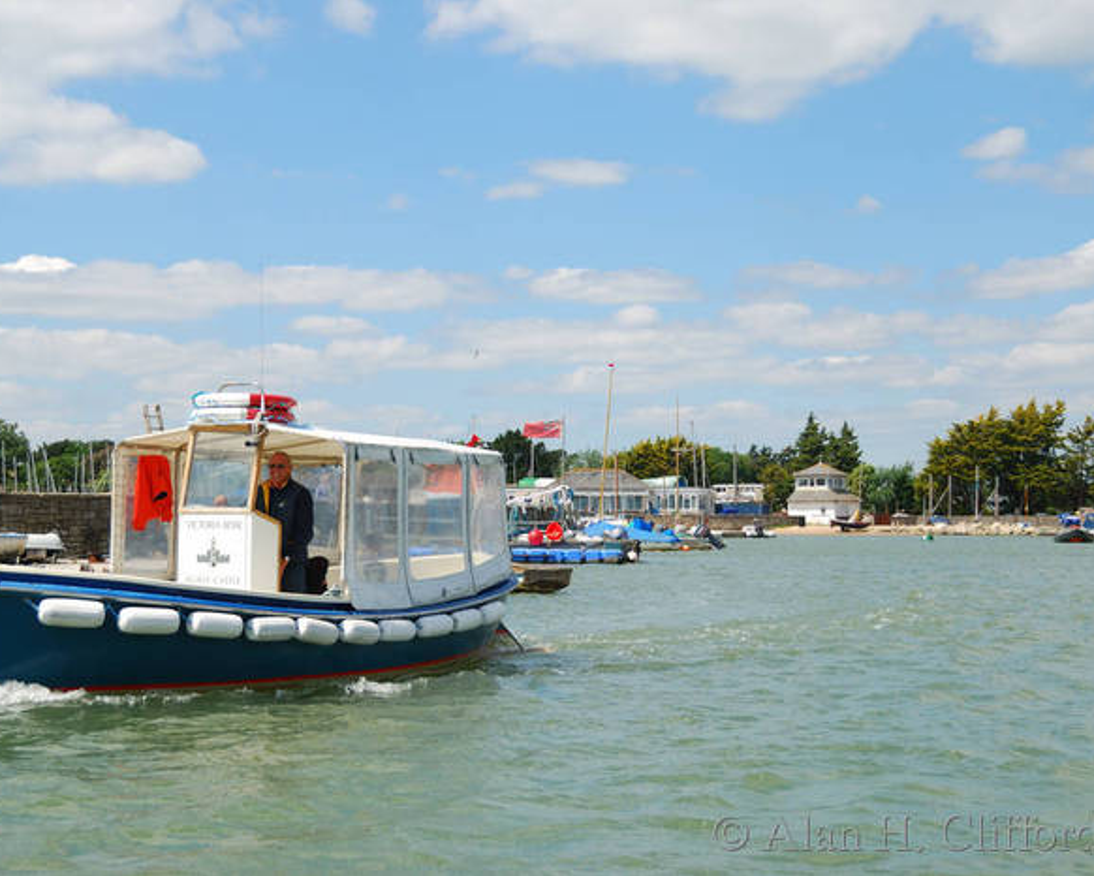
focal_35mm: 61
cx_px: 494
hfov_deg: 30.9
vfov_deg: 25.0
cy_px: 438
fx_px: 1976
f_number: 5
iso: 100
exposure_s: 1/640
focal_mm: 36
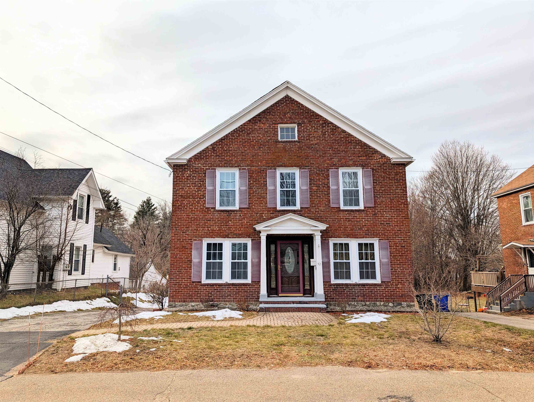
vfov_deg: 56.9
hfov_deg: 71.5
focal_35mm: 24
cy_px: 201
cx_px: 267
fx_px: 371
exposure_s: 1/1294
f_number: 1.68
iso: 16
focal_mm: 6.9
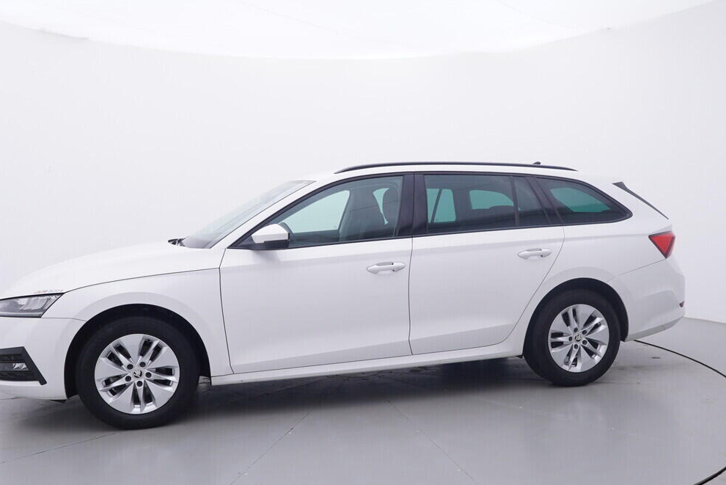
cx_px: 354
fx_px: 660
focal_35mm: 33
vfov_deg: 40.2
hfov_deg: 57.6
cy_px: 283
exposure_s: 1/80
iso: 200
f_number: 5
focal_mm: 15
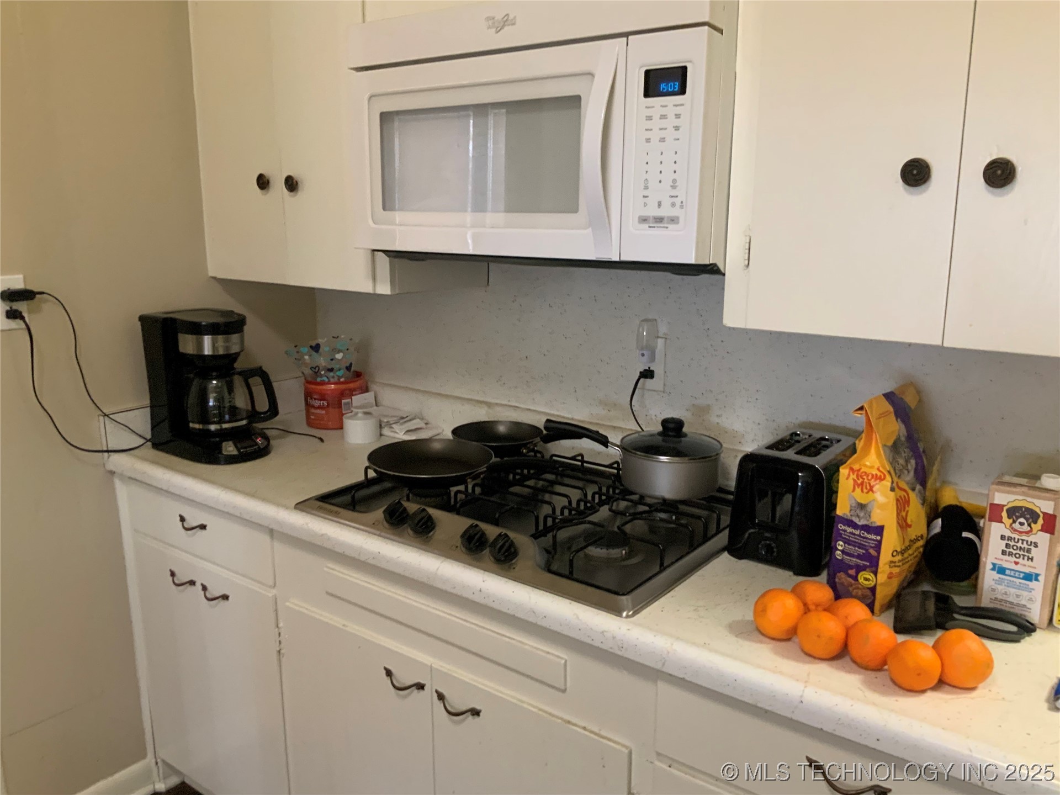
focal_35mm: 29
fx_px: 888
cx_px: 530
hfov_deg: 61.7
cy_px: 398
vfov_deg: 48.2
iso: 250
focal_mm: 3
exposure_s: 1/60
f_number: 1.8
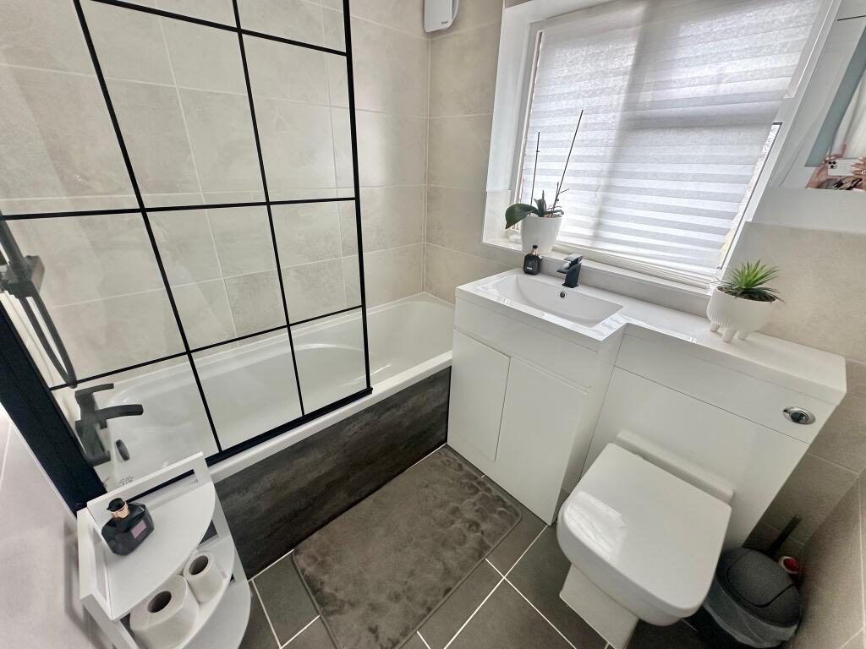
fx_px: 350
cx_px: 433
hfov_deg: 102.1
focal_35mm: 14
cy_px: 324
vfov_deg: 85.7
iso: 125
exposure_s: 1/99
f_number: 2.2
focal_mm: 2.22
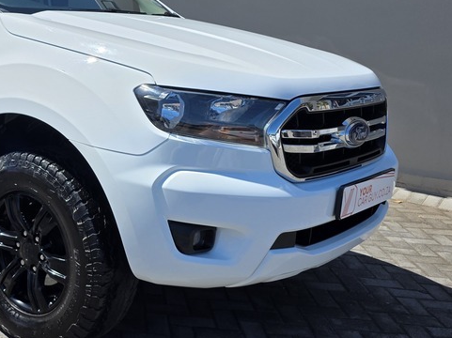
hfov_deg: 36.6
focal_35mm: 49
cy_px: 109
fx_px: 639
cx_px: 50
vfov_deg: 29.4
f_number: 1.7
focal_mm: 6.3
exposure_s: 1/7944
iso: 64
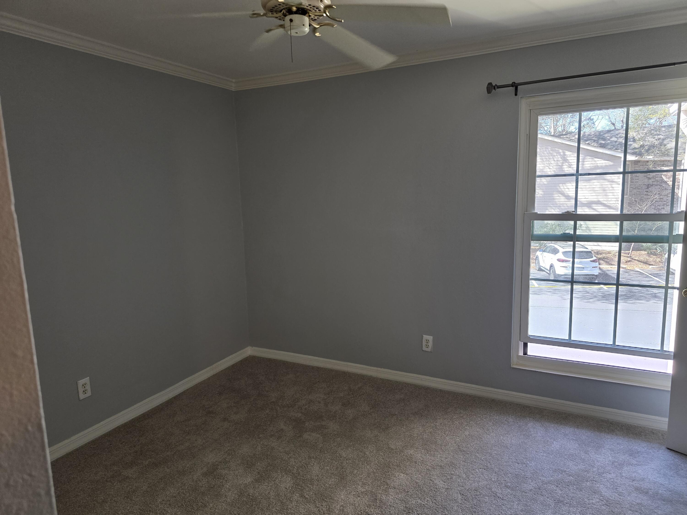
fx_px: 456
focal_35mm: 23
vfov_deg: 58.9
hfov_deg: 73.9
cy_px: 258
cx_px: 344
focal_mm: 6.3
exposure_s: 1/120
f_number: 1.7
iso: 250
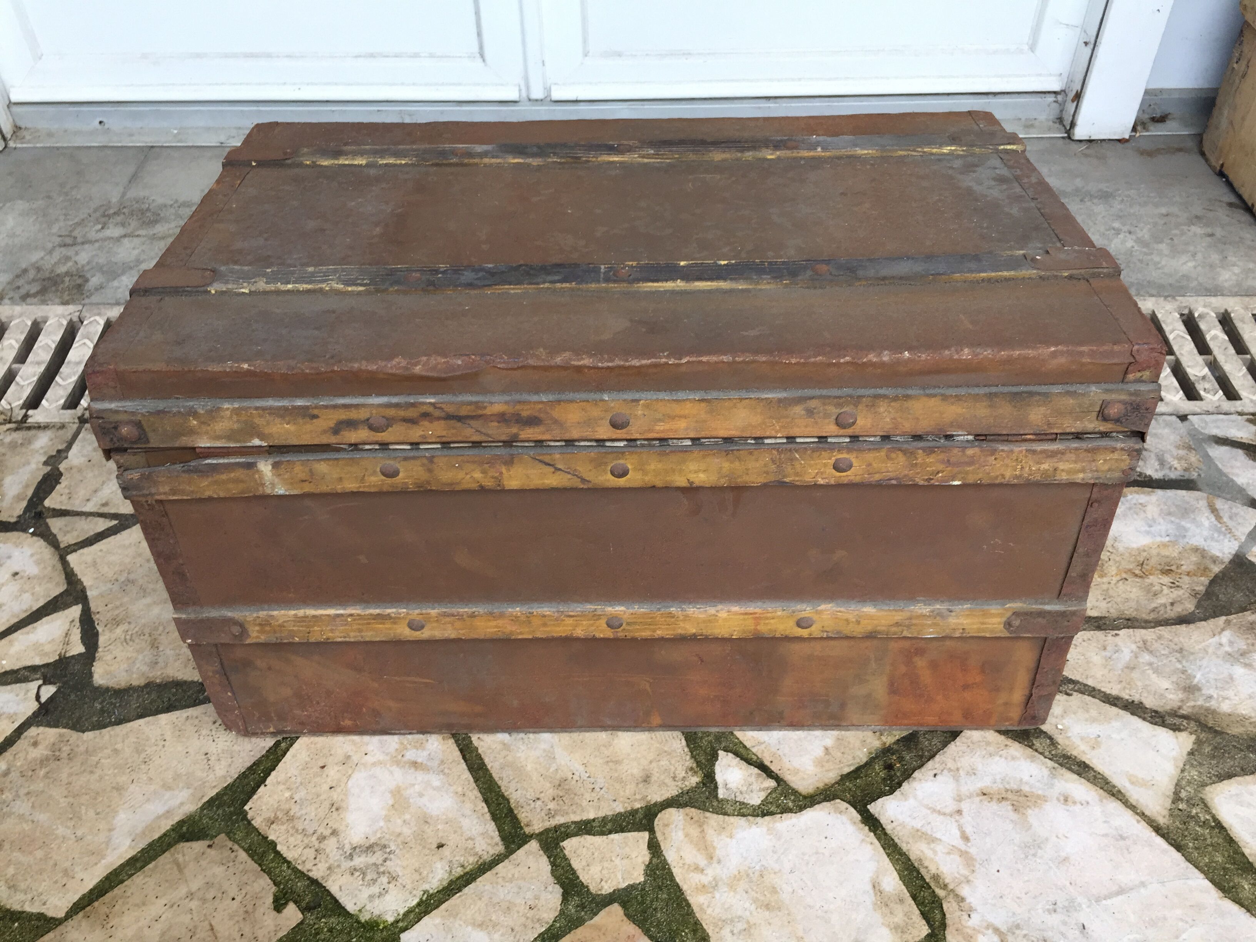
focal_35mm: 29
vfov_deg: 48.2
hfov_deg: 61.7
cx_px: 628
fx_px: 1052
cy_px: 471
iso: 50
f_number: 2.2
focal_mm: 4.15
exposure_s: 1/120
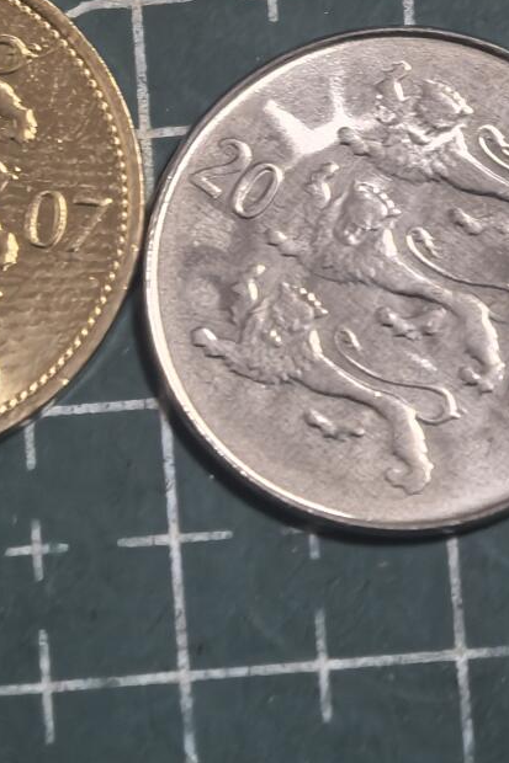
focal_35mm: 287
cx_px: 387
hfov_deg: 4.8
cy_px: -28
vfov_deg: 7.1
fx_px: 6090
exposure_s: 1/50
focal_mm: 15
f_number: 2.1
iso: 200
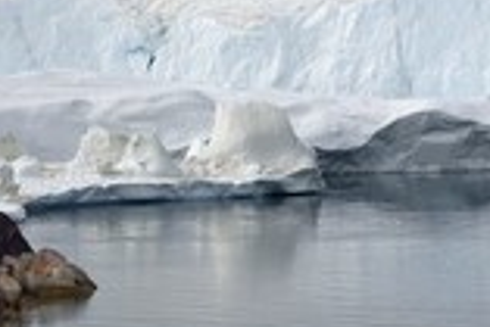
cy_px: 62
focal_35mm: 534
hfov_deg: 3.9
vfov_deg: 2.6
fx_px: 7275
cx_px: 403
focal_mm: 200
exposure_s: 1/320
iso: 400
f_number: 20
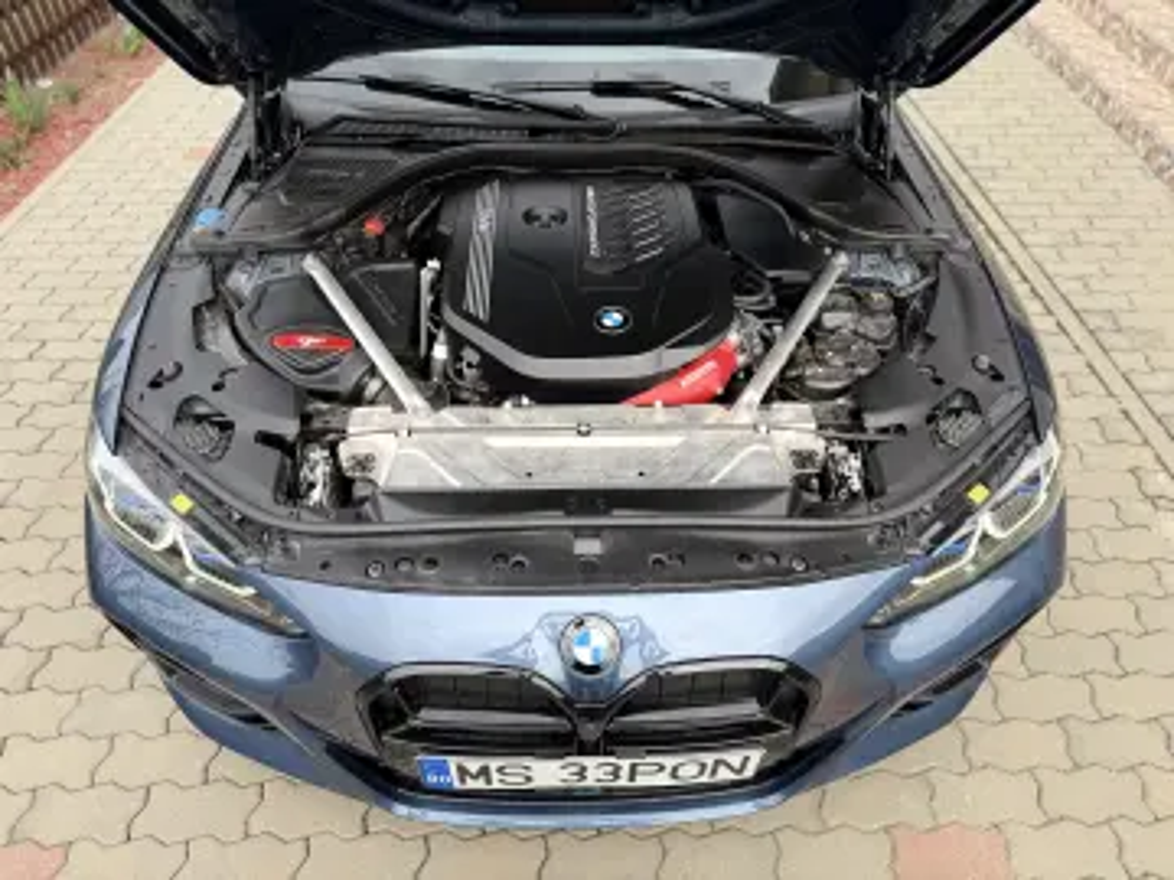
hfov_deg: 71.6
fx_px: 814
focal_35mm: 24
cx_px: 587
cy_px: 440
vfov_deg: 56.8
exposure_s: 1/858
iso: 80
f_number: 1.78
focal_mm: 6.76
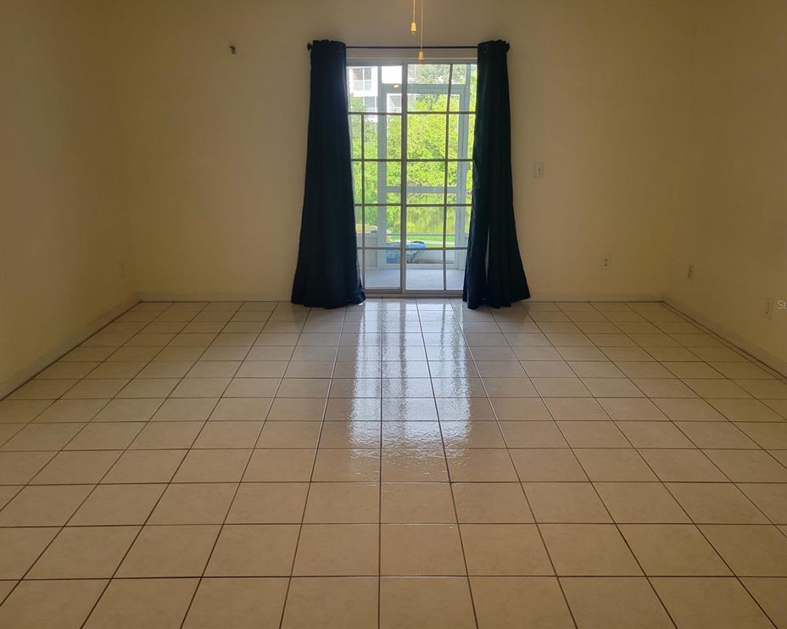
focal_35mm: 28
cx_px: 394
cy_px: 304
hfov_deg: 62.2
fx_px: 652
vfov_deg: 51.5
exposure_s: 1/120
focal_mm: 5.4
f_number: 1.8
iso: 100
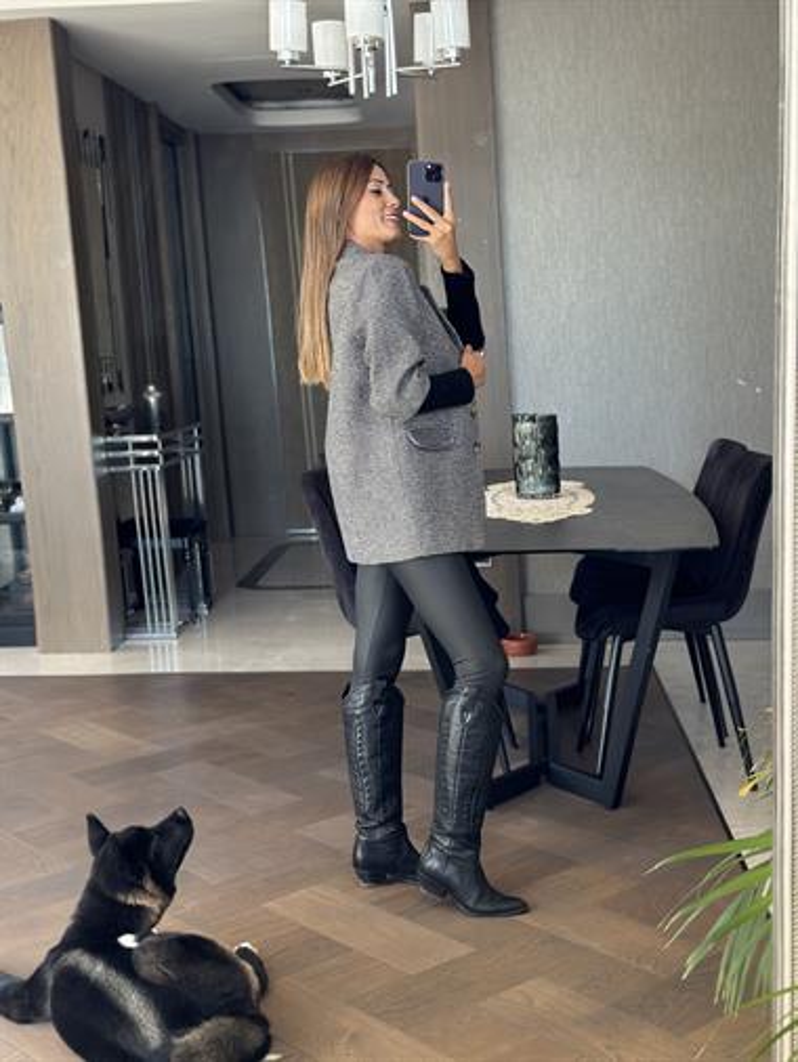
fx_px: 1474
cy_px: 531
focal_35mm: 48
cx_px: 399
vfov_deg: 39.6
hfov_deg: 30.3
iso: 125
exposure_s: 1/84
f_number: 1.78
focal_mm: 6.86
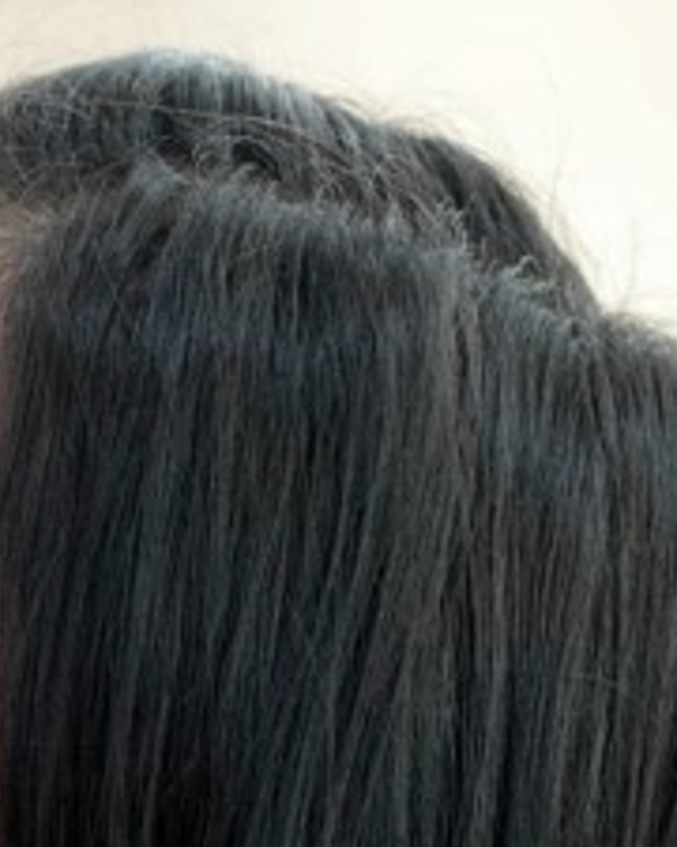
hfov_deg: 2.1
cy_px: 1114
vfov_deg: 2.6
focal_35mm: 752
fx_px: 18834
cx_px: -372
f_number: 4
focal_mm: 200
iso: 2500
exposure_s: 1/250
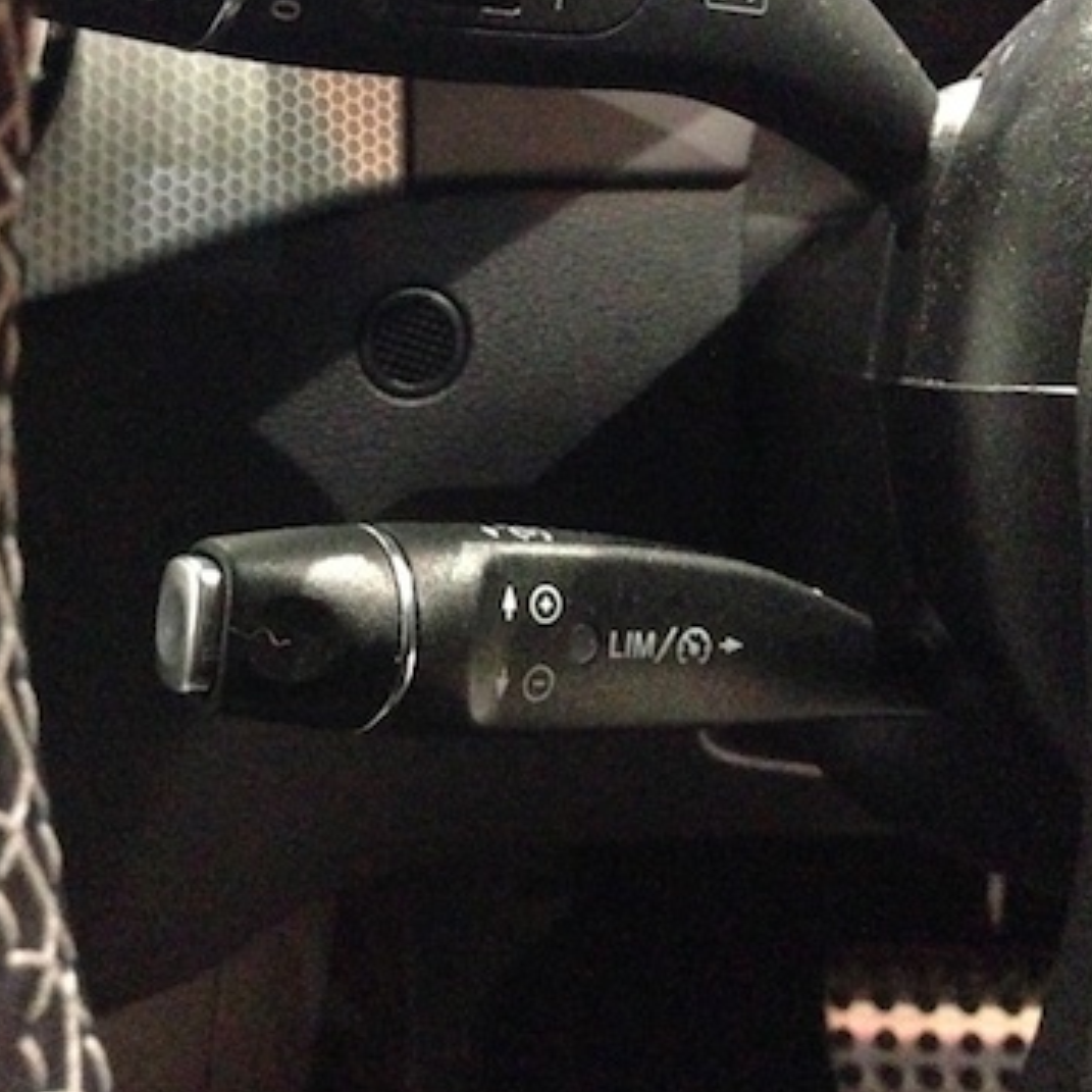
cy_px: 459
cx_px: 434
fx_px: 3498
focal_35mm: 98
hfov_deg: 17.7
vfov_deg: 17.7
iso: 2500
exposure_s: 1/15
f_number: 2.4
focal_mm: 4.12
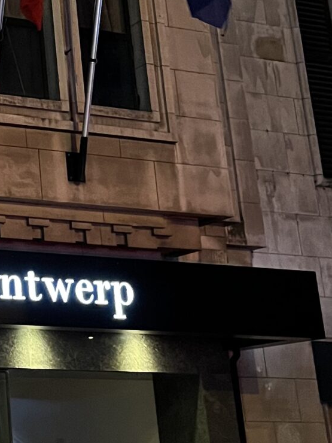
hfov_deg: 15.0
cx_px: -198
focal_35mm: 90
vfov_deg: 21.5
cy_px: 92
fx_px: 1151
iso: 640
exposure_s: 1/25
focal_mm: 5.1
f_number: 1.6
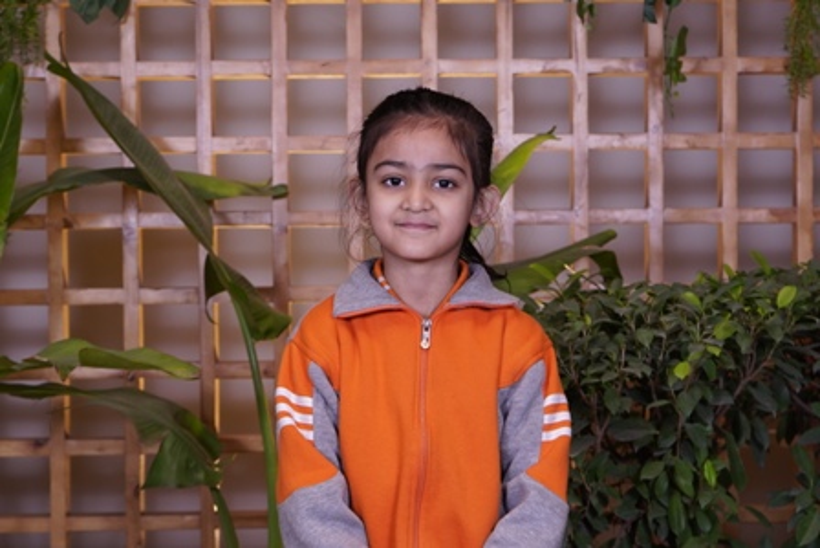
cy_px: 274
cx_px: 410
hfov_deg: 28.1
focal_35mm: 72
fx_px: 1640
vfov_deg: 18.9
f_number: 4.5
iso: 400
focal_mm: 48
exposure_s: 1/125
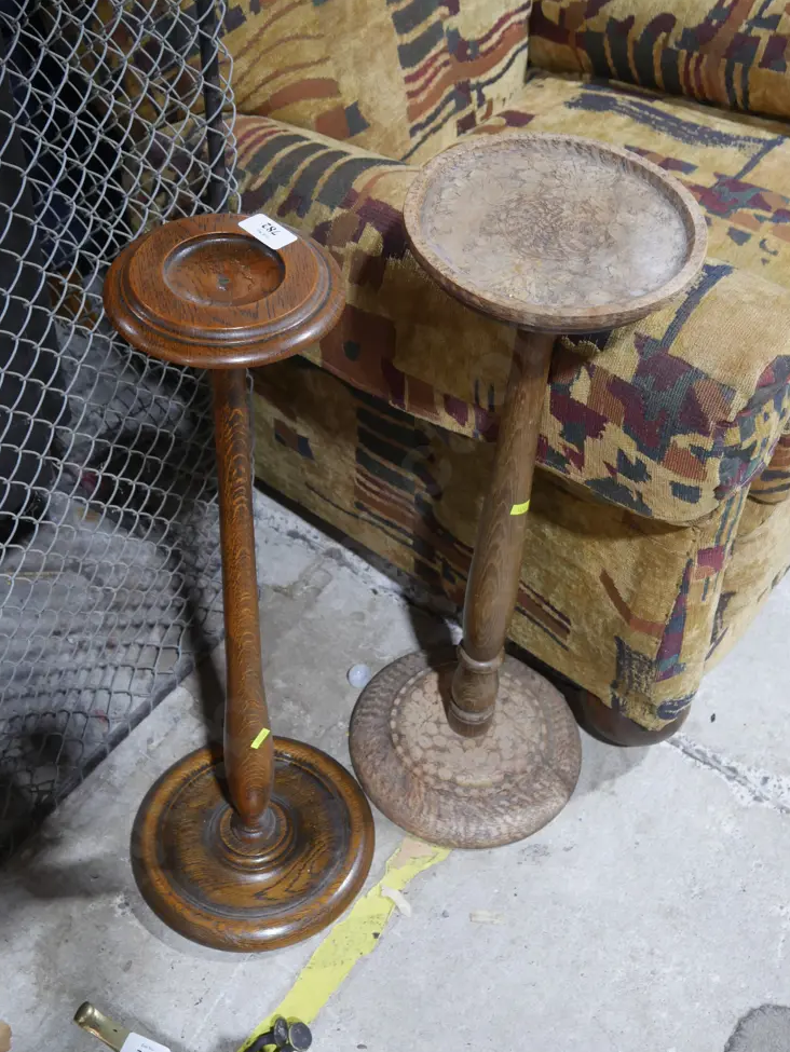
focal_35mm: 42
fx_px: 1277
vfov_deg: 44.8
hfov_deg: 34.4
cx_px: 398
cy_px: 507
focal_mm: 20
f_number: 5
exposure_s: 1/60
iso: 1000
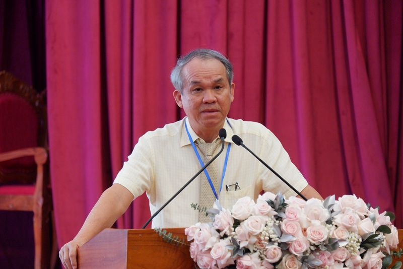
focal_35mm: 288
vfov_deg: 4.8
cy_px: 134
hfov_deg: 7.2
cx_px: 202
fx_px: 3225
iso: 3200
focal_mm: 192.9
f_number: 6.4
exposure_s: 1/52
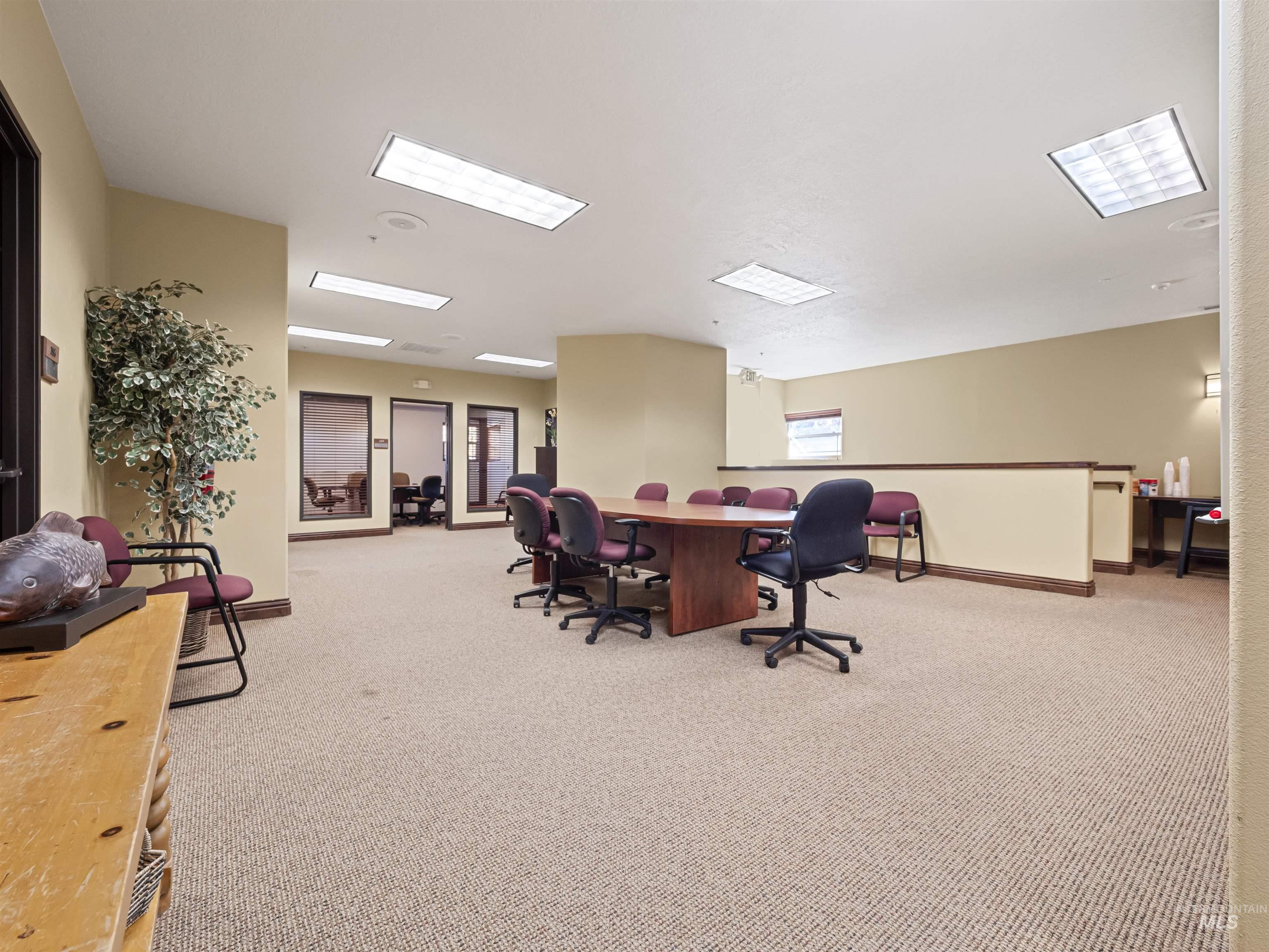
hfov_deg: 102.1
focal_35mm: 14
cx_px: 634
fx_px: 513
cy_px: 476
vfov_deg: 85.7
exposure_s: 1/4
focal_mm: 7
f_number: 8
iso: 400
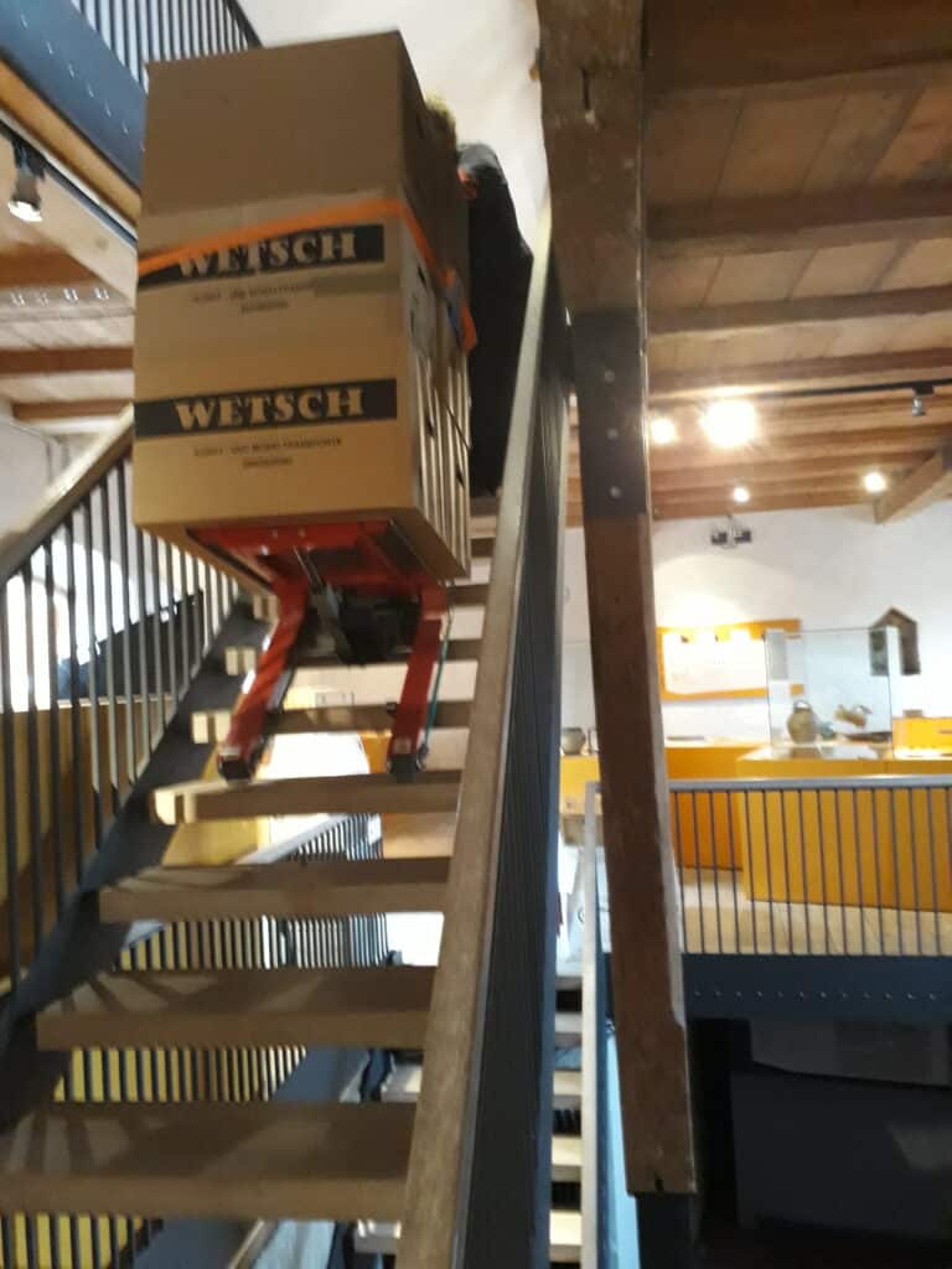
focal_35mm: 27
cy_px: 634
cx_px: 476
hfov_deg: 51.4
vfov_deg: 65.3
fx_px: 990
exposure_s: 1/17
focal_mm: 3.6
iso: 500
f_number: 1.9
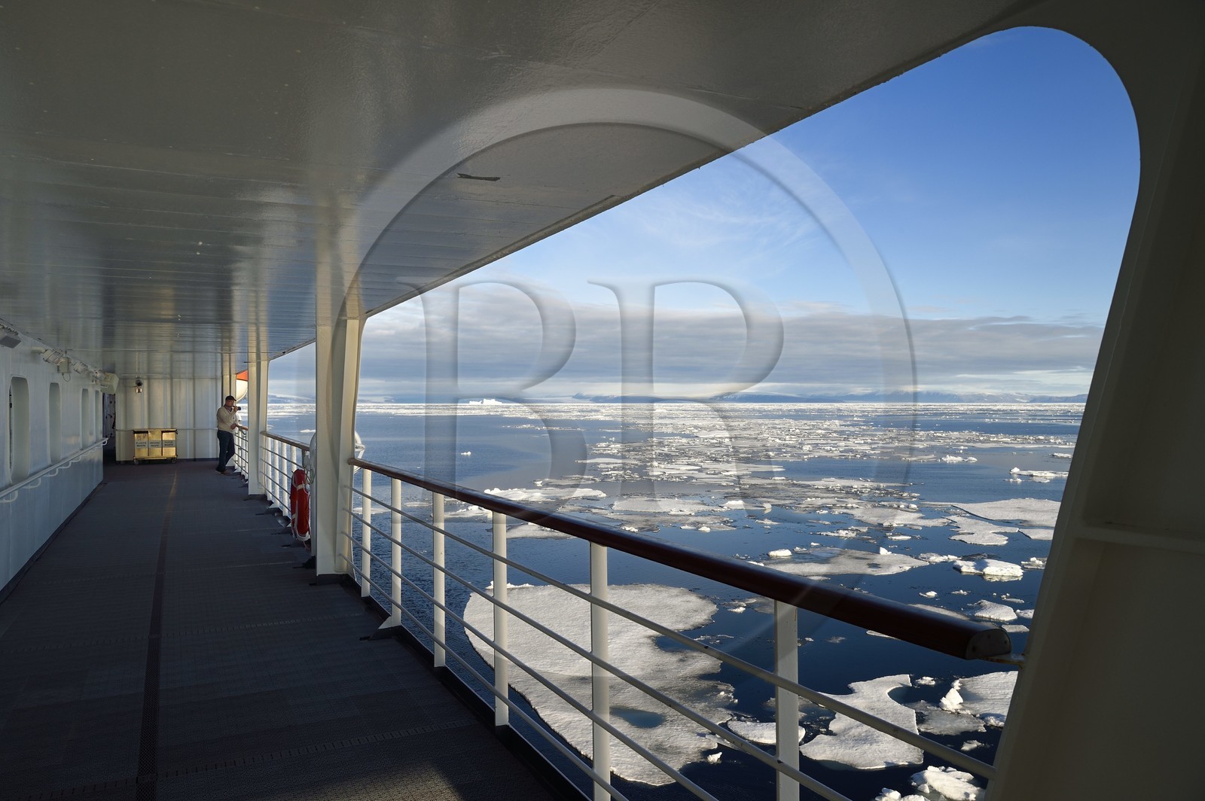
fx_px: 903
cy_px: 400
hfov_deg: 67.4
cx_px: 602
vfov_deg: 47.9
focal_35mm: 27
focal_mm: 27
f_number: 13
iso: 200
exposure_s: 1/250
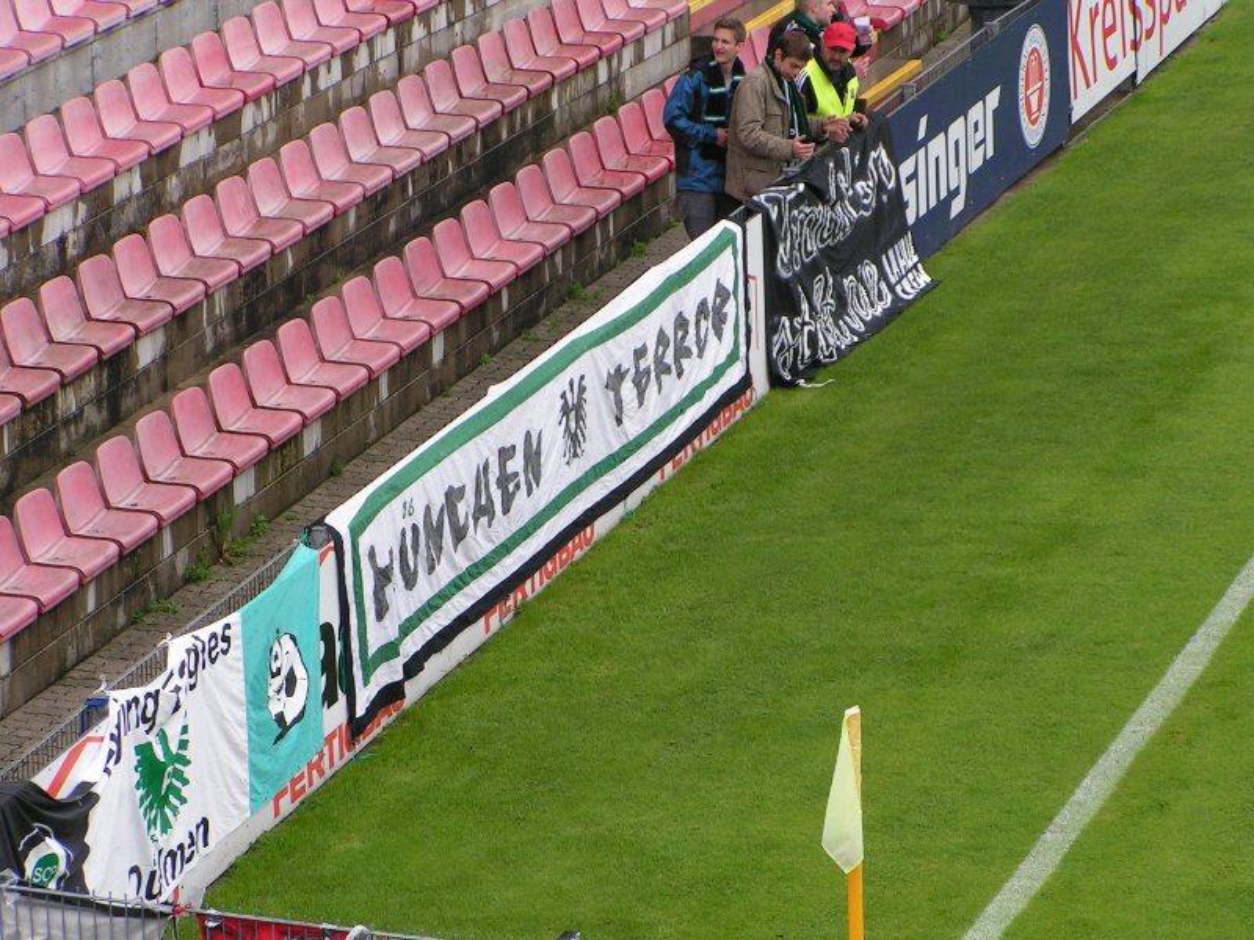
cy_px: 470
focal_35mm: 157
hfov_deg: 12.6
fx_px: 5687
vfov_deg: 9.5
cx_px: 627
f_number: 5
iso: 50
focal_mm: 24
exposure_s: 1/250
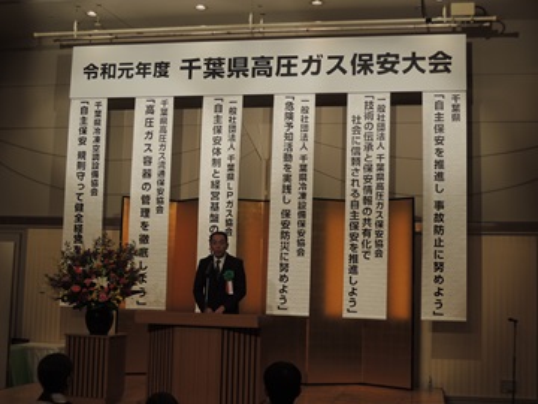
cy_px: 202
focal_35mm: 50
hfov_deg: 38.2
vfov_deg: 29.1
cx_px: 269
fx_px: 777
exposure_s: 1/60
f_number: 3.7
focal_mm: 9
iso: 110
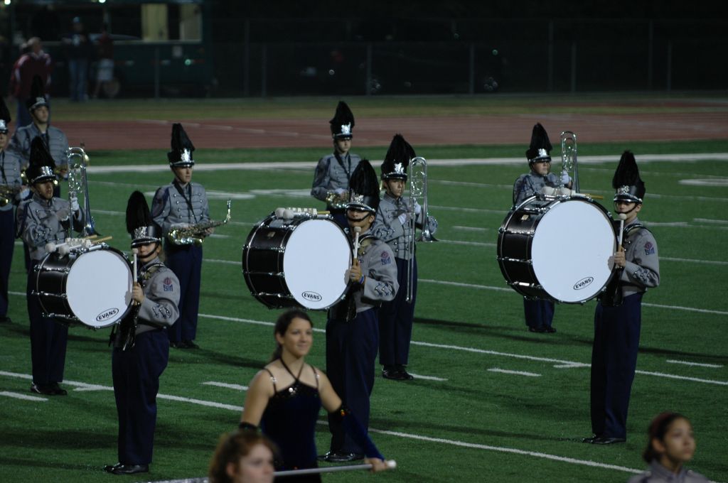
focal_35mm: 255
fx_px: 5150
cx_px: 364
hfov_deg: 8.1
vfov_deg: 5.4
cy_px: 242
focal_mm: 170
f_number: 2.8
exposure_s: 1/60
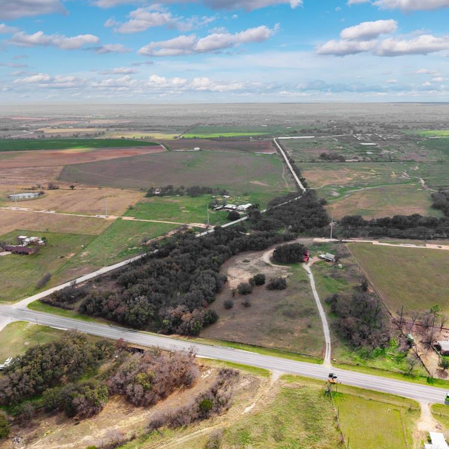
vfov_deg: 55.6
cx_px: 258
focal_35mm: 29
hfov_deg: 55.4
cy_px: 228
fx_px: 426
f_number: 1.8
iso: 200
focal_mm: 8.67
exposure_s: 1/4000
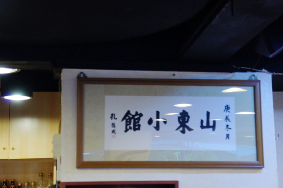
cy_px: 94
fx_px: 612
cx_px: 142
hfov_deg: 26.0
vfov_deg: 17.4
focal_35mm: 78
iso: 400
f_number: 5.6
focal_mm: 52
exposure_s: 1/25
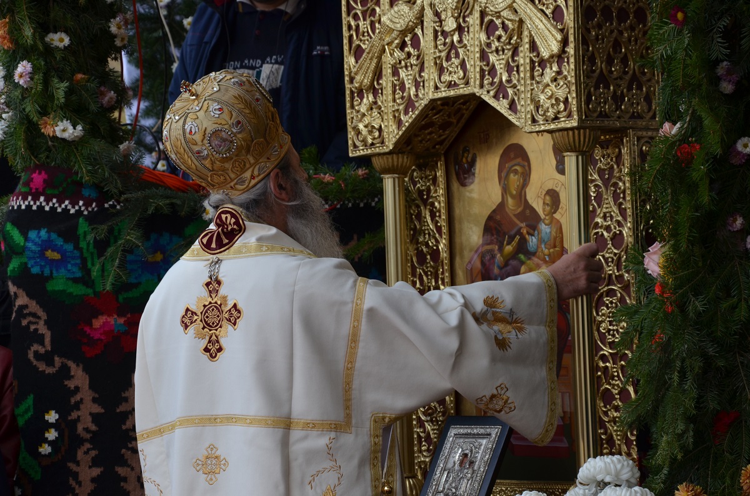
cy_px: 248
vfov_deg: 10.7
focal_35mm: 128
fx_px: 2650
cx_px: 375
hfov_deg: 16.1
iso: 320
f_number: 7.1
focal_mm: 85
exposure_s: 1/200
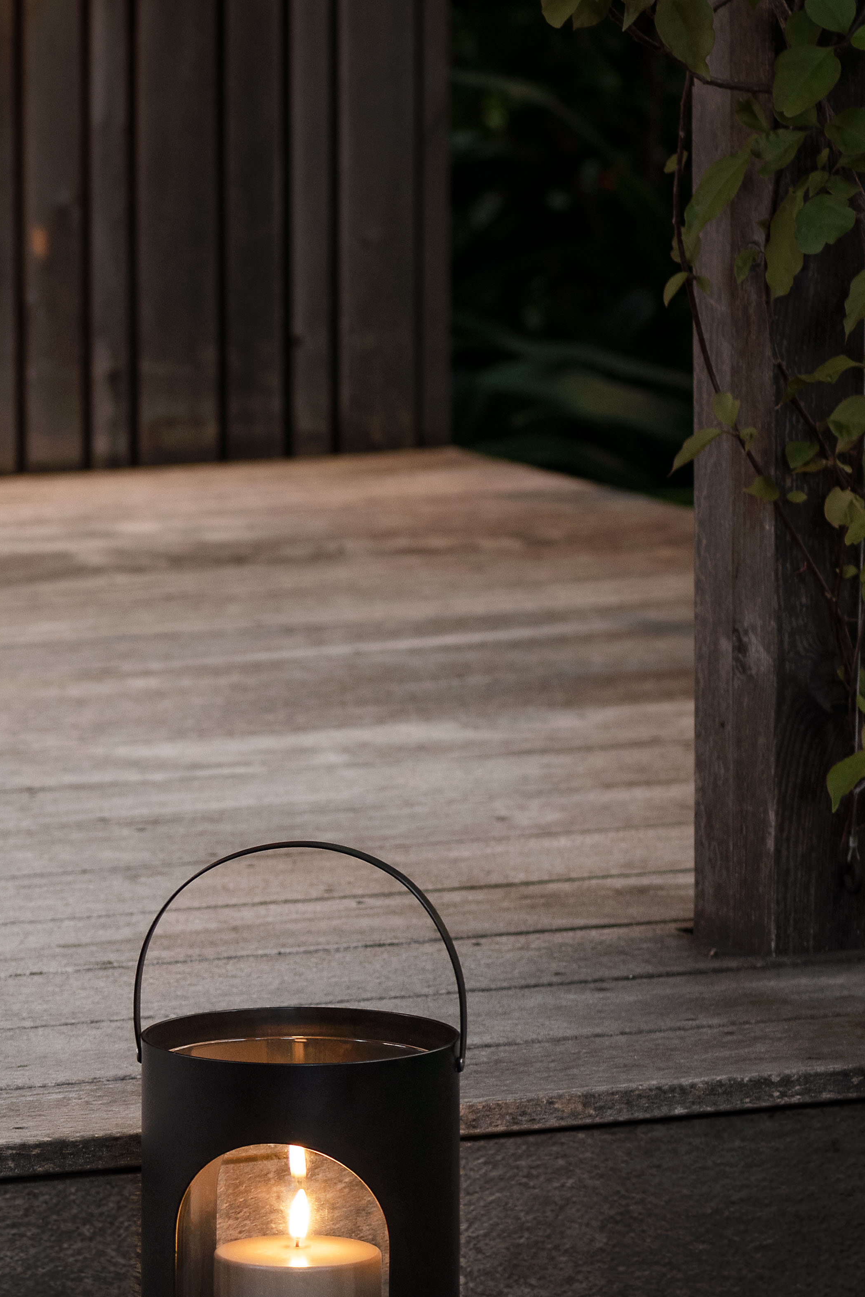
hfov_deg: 5.0
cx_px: -189
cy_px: 476
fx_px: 9769
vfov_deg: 7.6
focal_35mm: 271
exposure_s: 1/2
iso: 200
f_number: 5
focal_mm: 105
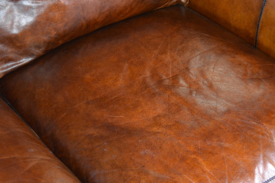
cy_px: 65
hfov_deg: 26.8
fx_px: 571
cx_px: 194
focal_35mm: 75
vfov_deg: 18.2
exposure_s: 1/60
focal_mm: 31
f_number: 4.2
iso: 3200
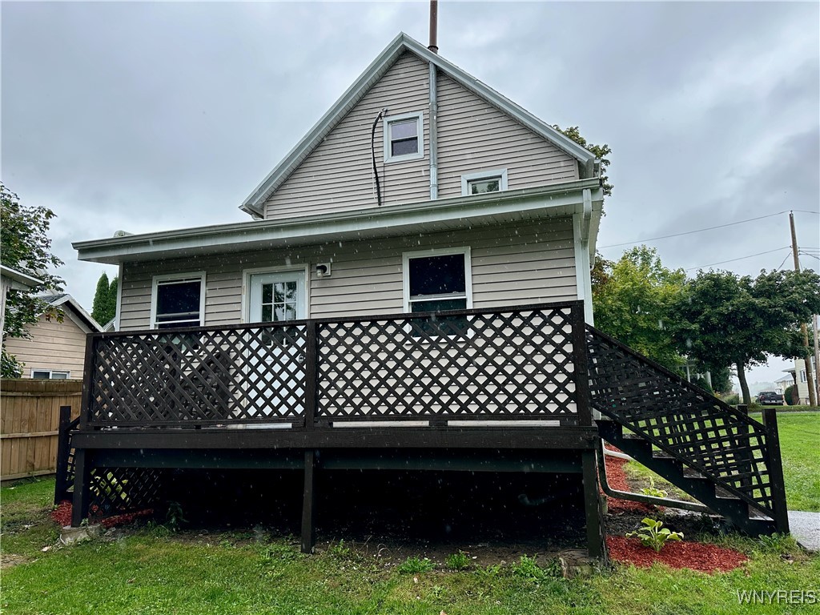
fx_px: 569
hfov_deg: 71.6
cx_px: 410
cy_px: 308
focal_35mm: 24
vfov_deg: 56.8
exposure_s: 1/850
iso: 80
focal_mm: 6.86
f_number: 1.78
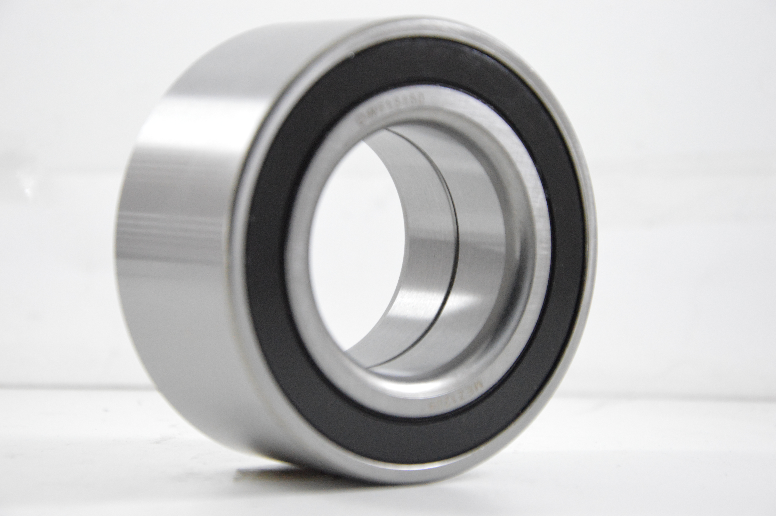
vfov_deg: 10.7
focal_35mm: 128
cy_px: 258
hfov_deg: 16.1
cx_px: 388
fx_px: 2746
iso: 3200
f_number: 7.1
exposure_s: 1/100
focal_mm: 85
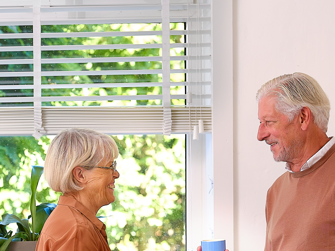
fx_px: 2264
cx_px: 15
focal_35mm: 234
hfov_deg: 8.4
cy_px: 273
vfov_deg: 6.3
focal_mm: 110
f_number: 5
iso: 640
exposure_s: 1/100
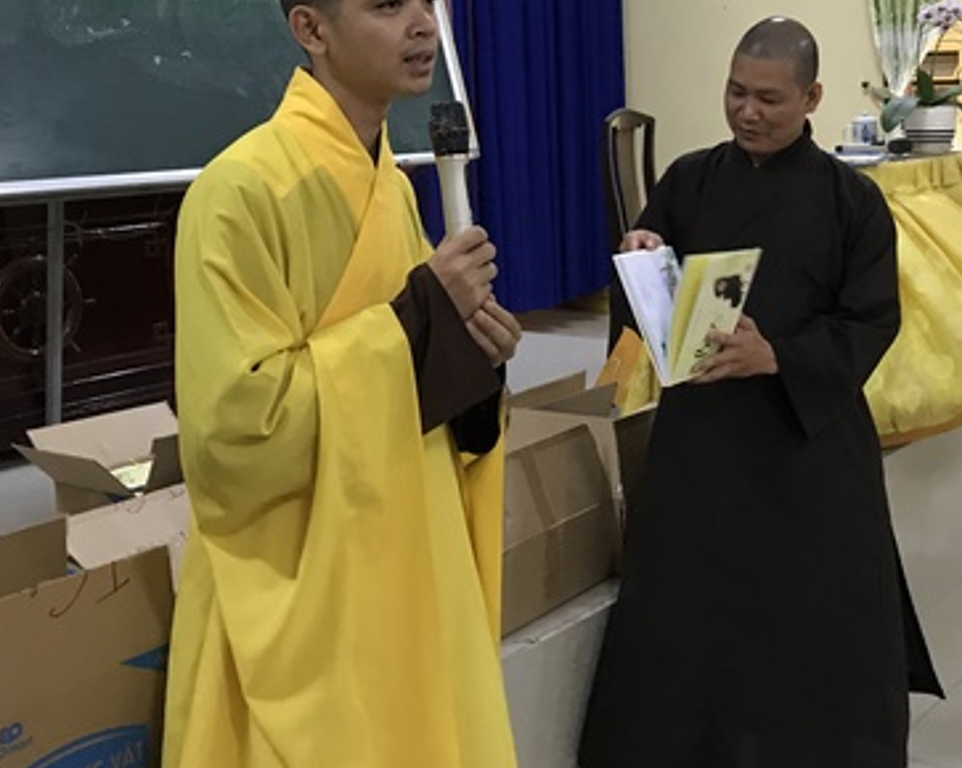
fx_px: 1394
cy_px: 177
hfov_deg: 37.9
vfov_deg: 30.2
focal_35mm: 49
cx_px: 586
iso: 100
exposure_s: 1/14
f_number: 1.8
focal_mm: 3.99
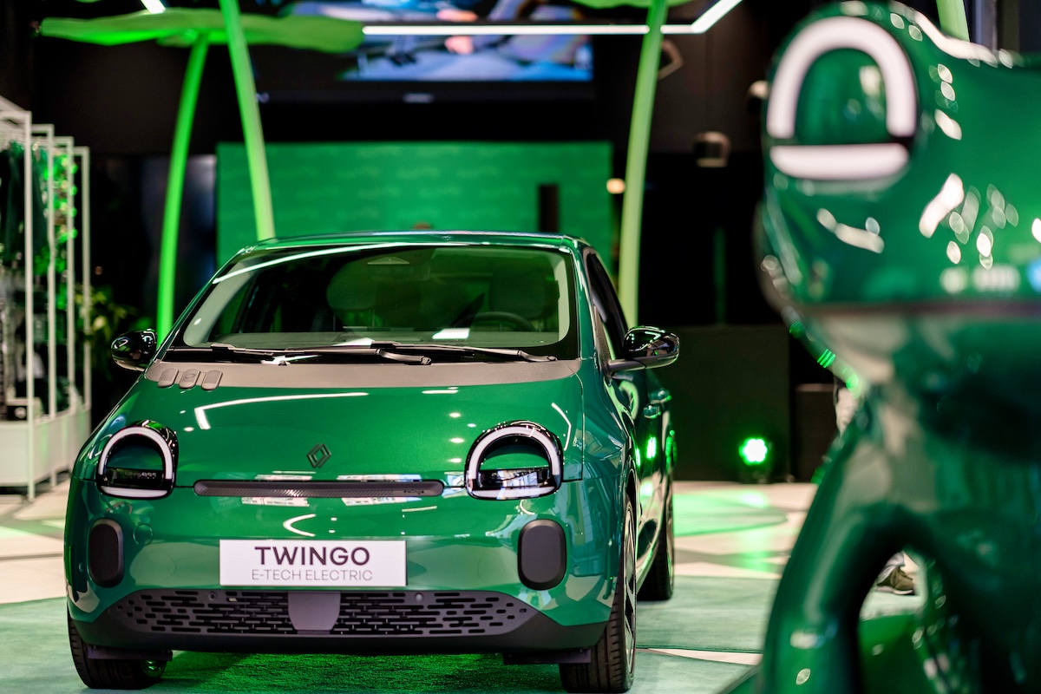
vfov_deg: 16.1
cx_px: 520
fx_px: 2458
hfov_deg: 23.9
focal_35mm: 85
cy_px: 347
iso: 500
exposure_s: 1/800
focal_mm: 85
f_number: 1.4
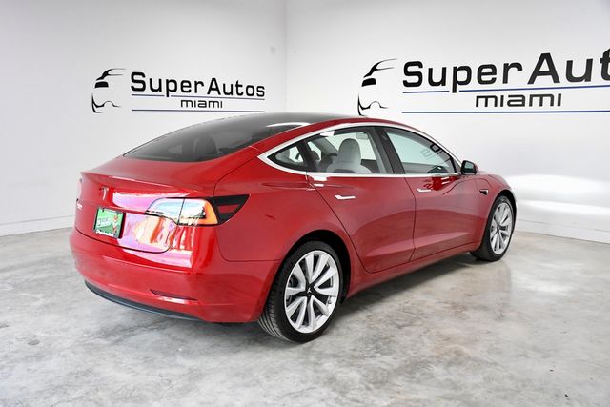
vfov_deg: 38.9
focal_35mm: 34
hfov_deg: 55.8
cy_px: 204
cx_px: 305
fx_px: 576
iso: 2500
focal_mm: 23
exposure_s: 1/800
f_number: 4.5
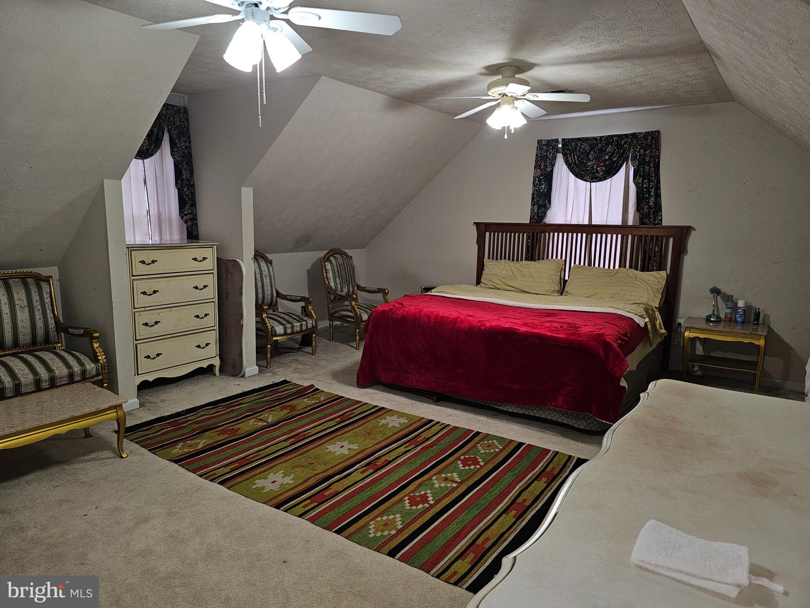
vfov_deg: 58.9
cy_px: 304
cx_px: 405
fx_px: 538
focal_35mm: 23
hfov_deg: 73.9
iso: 100
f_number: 1.7
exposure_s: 1/30
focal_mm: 6.3
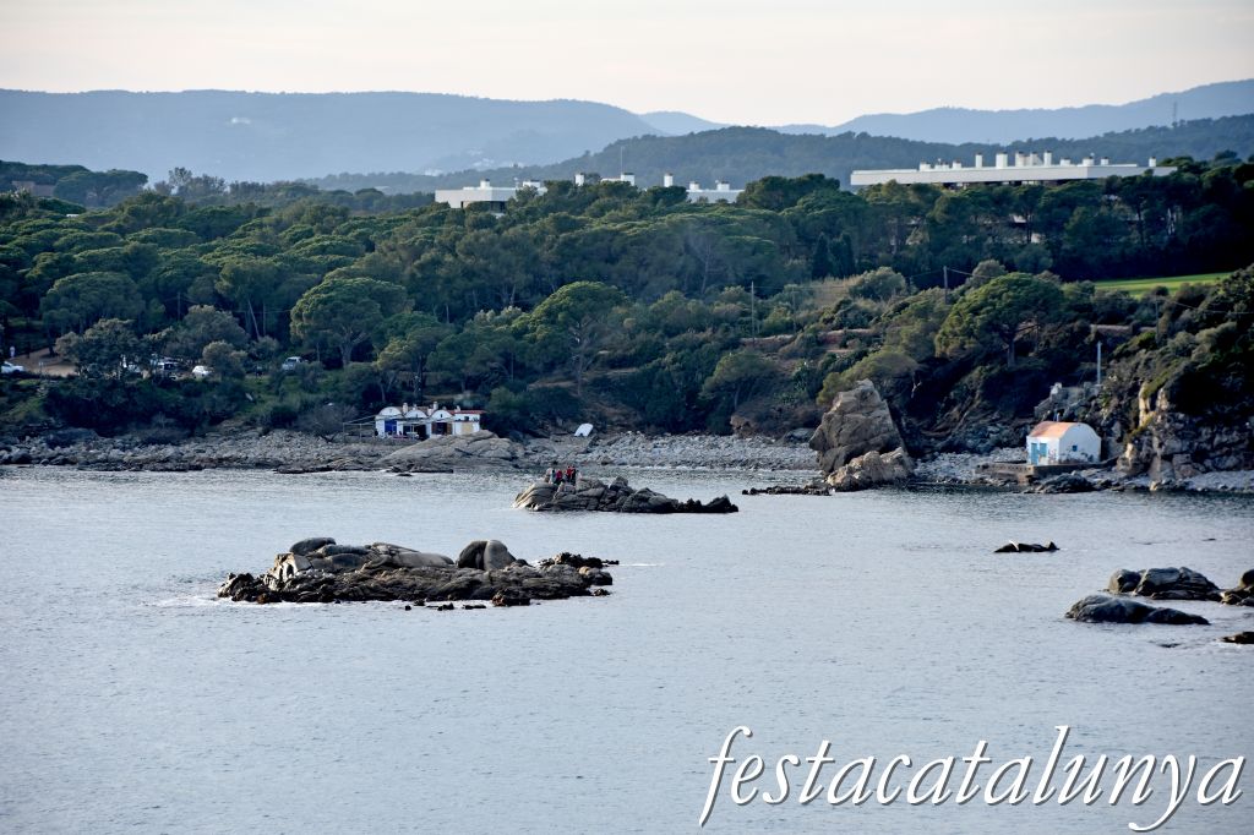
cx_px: 627
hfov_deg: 11.8
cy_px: 418
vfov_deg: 7.9
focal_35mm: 174
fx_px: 6059
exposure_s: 1/200
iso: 100
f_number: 7.1
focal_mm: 116
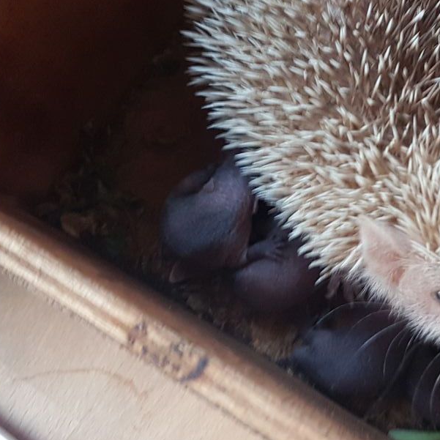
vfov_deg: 33.0
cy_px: 130
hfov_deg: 32.0
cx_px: 384
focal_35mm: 51
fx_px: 733
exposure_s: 1/11
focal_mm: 4.2
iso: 200
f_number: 1.7
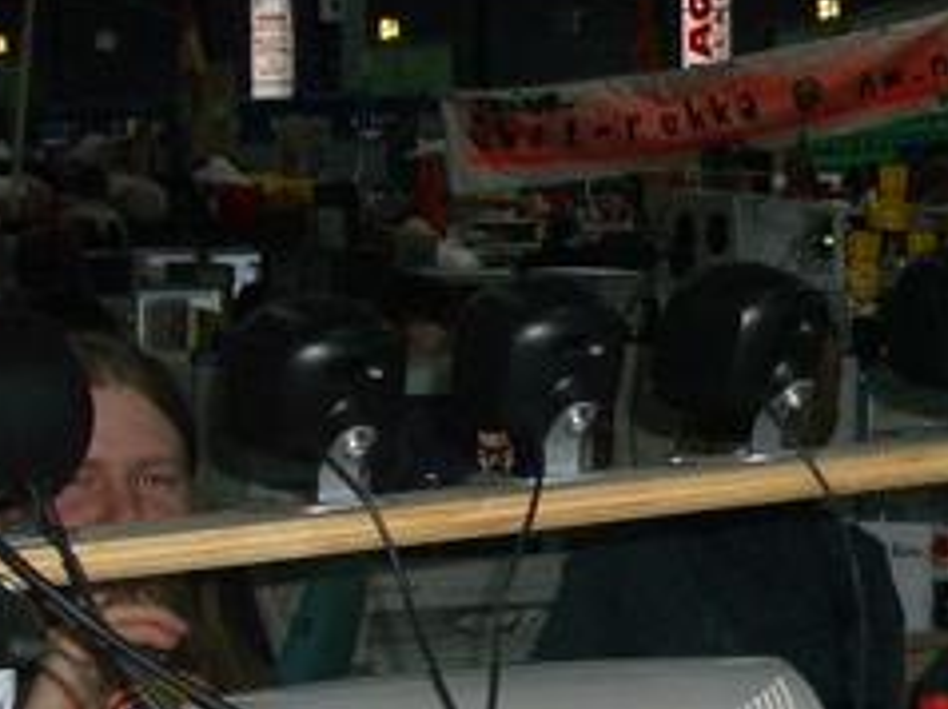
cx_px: 829
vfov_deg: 11.2
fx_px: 3611
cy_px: 331
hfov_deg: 14.8
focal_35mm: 132
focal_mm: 8.2
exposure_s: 1/60
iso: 100
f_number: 3.1
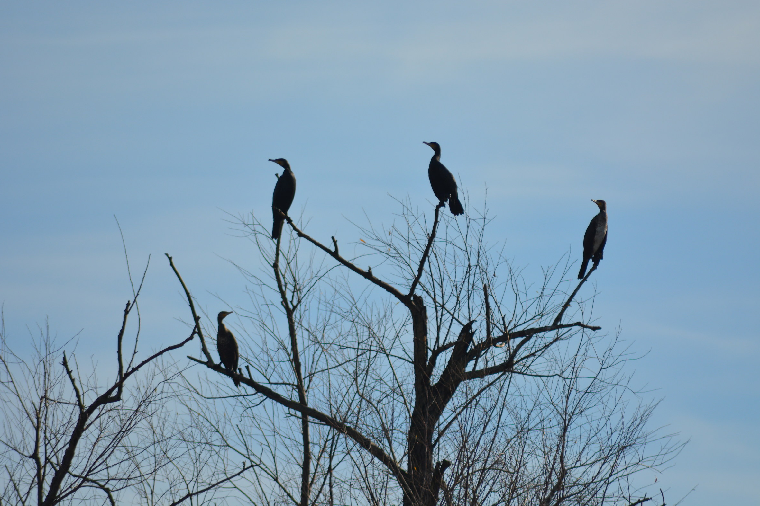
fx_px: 9646
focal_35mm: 457
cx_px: 379
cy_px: 250
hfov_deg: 4.5
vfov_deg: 3.0
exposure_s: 1/2000
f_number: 5.6
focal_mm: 300
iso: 250
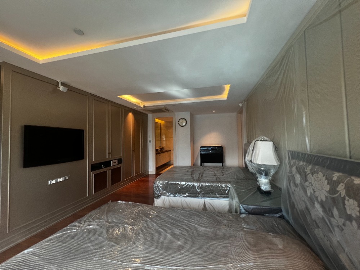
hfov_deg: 106.2
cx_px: 180
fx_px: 135
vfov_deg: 89.9
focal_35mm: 13
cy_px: 135
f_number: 1.8
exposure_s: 1/100
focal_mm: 1.57
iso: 200
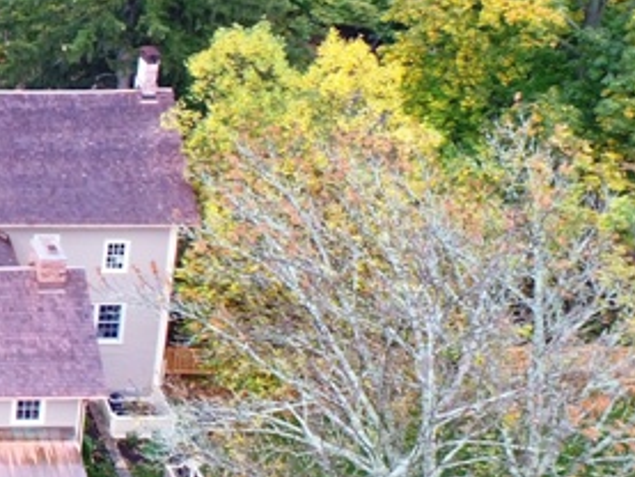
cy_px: 103
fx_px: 1358
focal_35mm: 74
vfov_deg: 19.7
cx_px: -321
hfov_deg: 21.8
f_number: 2.8
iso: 184
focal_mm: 3.61
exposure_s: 1/25
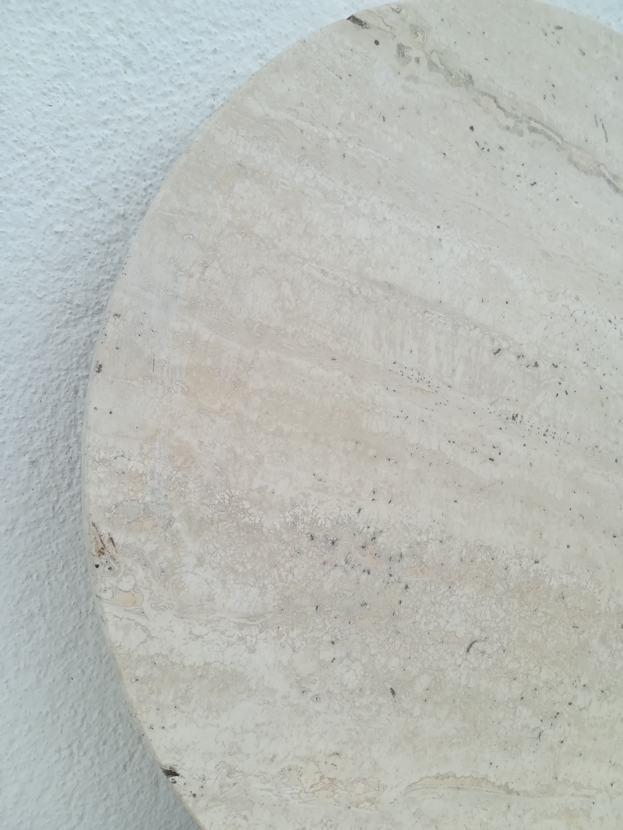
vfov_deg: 67.3
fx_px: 624
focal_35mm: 26
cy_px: 415
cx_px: 312
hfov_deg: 53.1
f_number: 2.2
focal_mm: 3.83
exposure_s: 1/100
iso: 80
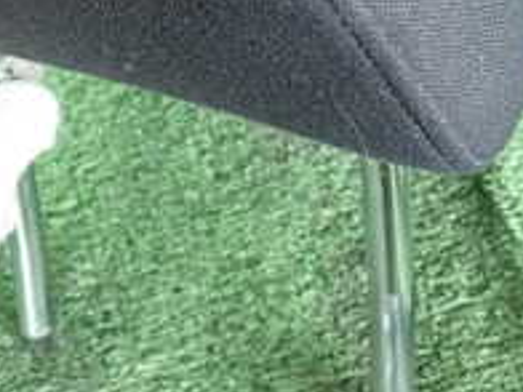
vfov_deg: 15.4
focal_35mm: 92
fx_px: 1390
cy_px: -88
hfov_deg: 20.5
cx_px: -19
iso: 400
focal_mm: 5.4
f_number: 2.3
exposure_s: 1/125
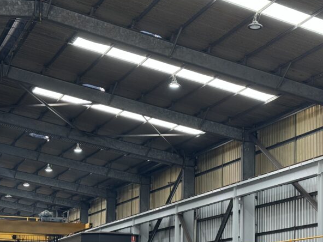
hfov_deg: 23.4
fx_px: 774
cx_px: 228
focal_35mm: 83
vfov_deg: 17.6
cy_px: 194
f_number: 1.78
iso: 100
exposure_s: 1/92
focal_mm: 6.76
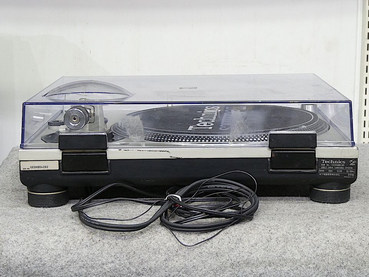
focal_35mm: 74
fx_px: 789
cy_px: 138
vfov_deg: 19.9
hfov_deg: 26.3
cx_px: 184
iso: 200
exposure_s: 1/6
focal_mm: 13.2
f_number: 4.6
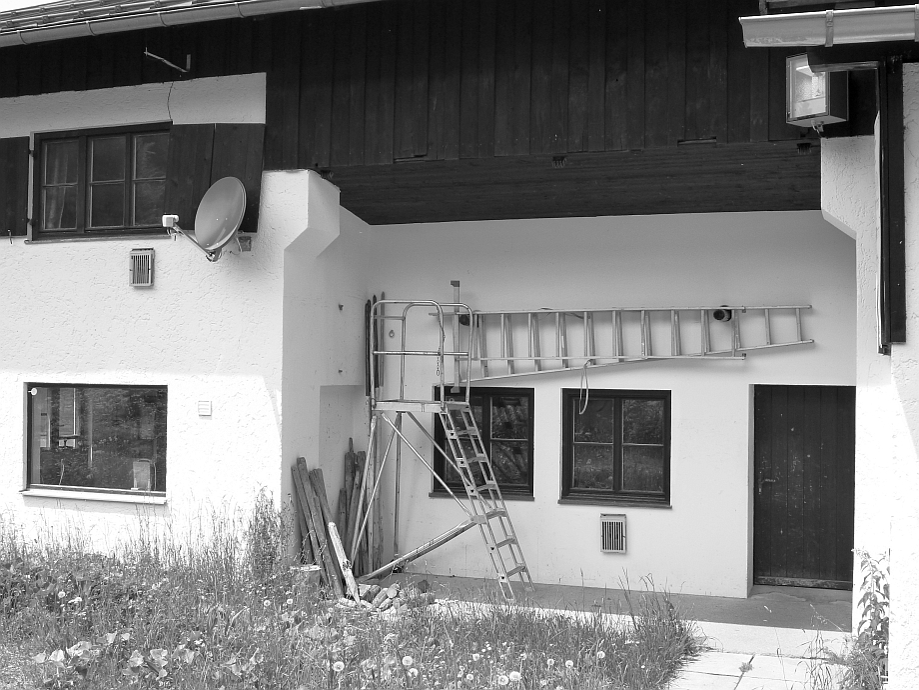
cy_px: 345
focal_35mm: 44
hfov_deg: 42.9
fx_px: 1168
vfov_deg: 32.9
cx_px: 460
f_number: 4.3
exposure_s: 1/250
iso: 125
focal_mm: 7.8
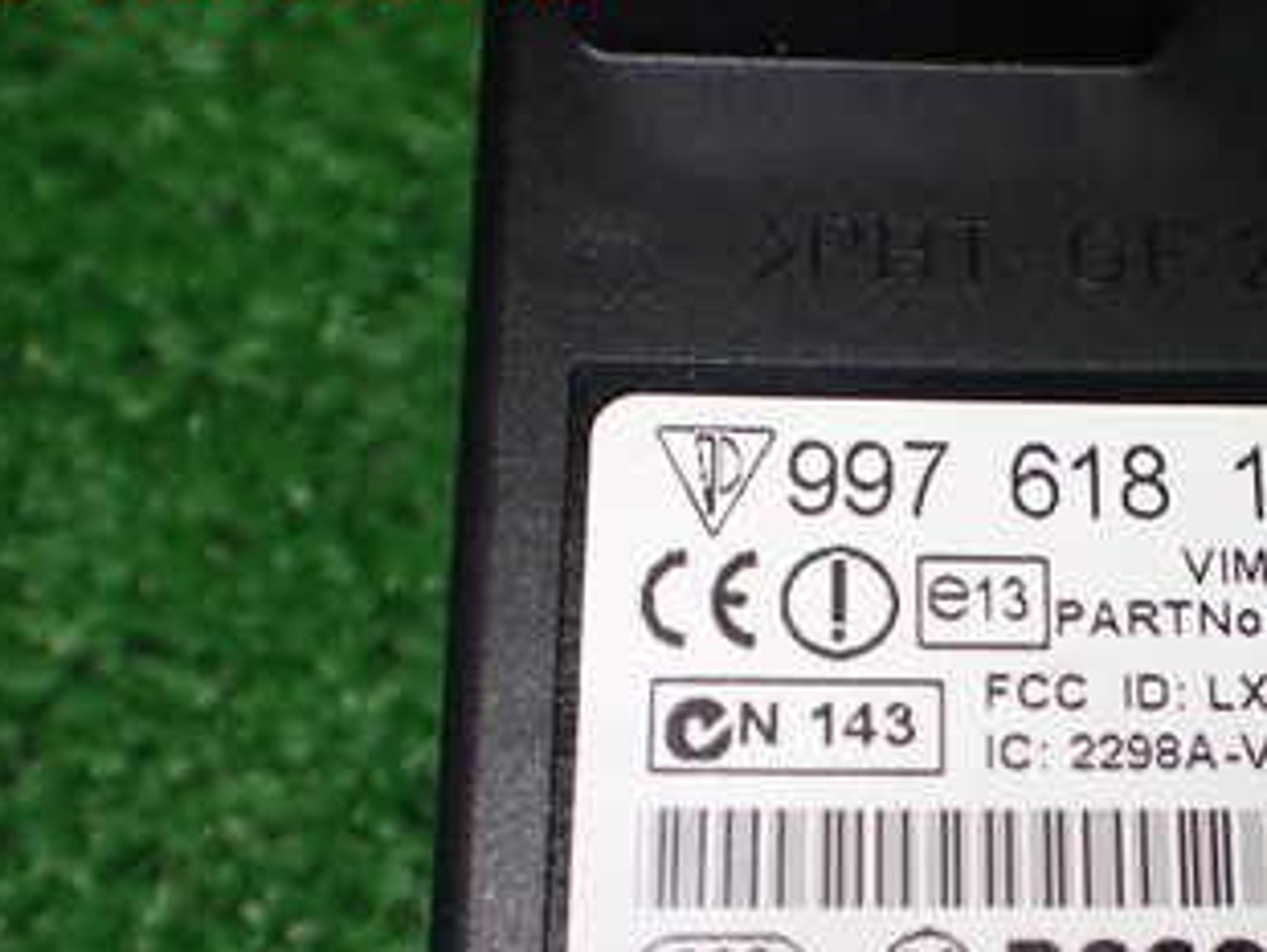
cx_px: 1071
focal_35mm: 58
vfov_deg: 24.6
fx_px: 2125
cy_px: 838
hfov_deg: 32.0
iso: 125
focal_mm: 5.4
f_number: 2.3
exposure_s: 1/125
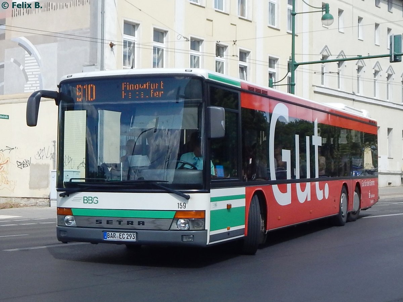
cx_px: 202
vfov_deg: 45.4
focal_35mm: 31
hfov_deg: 58.4
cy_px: 151
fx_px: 361
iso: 125
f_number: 6.5
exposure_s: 1/400
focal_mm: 5.6
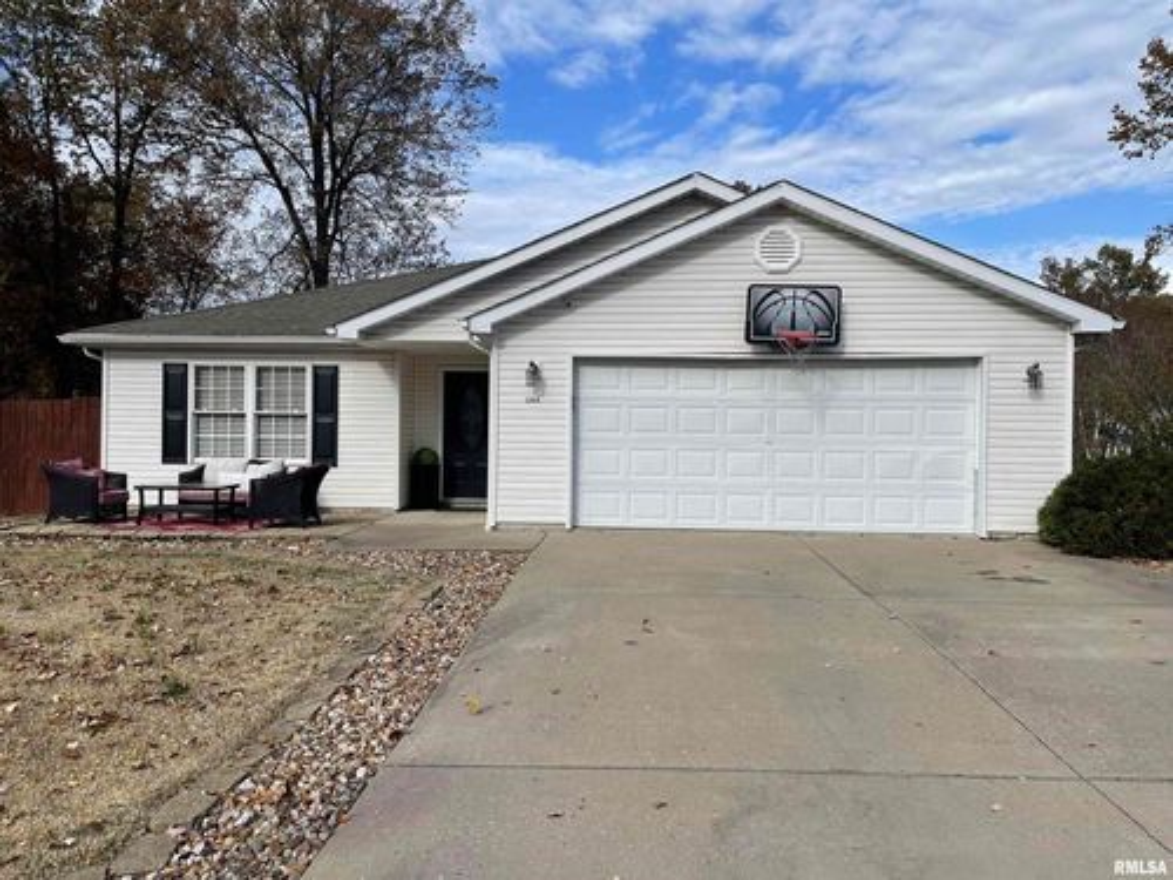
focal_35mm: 26
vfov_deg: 53.1
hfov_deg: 67.3
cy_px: 440
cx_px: 586
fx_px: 881
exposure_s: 1/3731
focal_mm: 4.2
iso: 32
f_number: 1.6
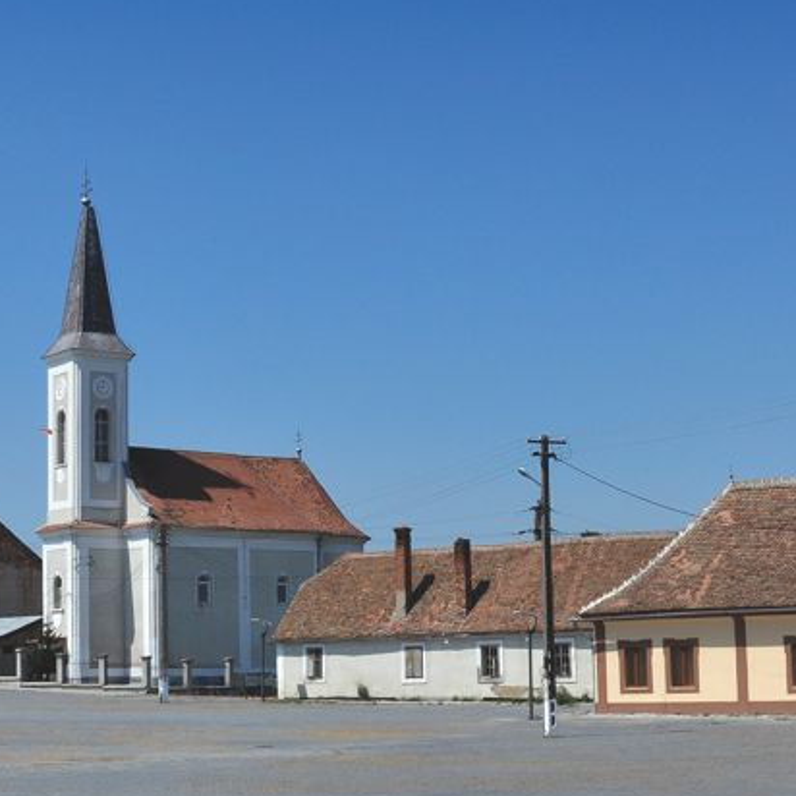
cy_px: 491
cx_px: 371
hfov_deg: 30.0
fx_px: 1483
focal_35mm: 57
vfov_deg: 29.9
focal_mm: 18
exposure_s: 1/320
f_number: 14
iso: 200
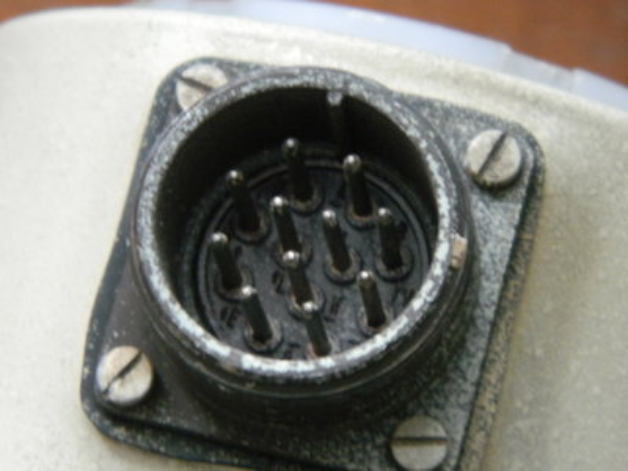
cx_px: 314
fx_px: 5043
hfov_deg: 7.1
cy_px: 236
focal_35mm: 278
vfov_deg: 5.3
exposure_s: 1/8
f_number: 5.6
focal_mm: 50
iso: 800
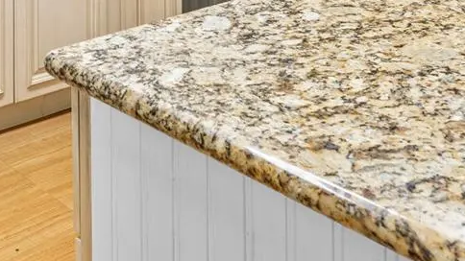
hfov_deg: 30.7
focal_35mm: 62
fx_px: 764
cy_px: -251
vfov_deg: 15.7
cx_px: -27
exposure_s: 1/25
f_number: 8
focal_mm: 14
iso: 400
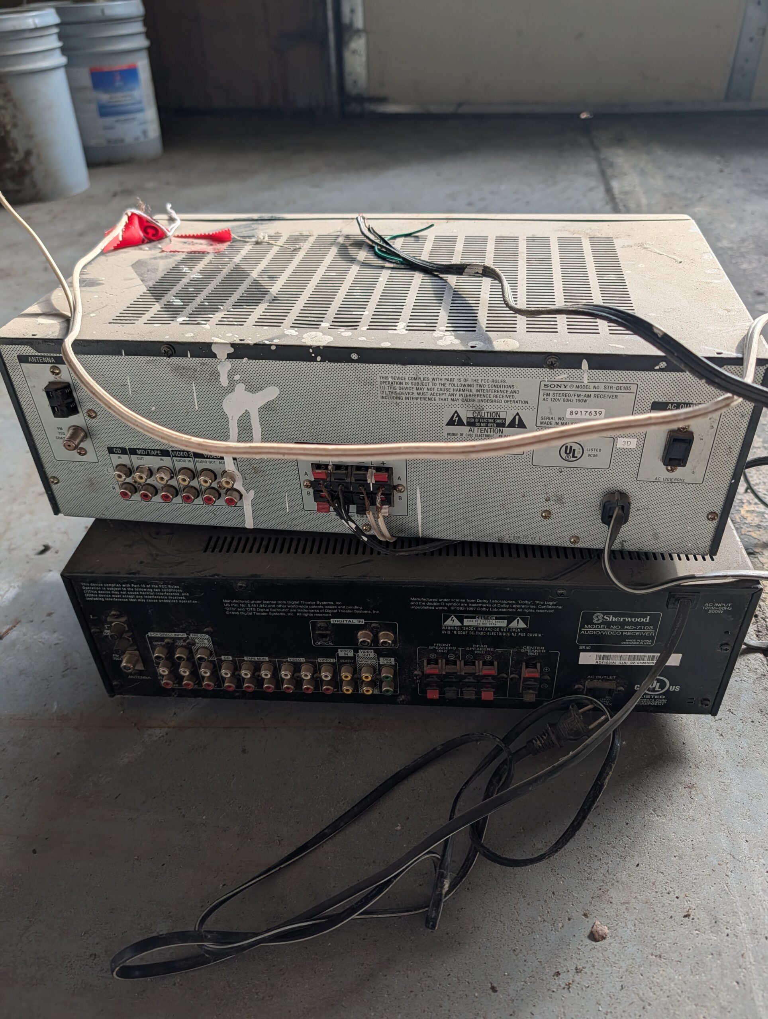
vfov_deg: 71.5
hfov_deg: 56.9
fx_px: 708
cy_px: 510
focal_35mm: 24
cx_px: 384
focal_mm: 6.9
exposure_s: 1/213
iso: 89
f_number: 1.68
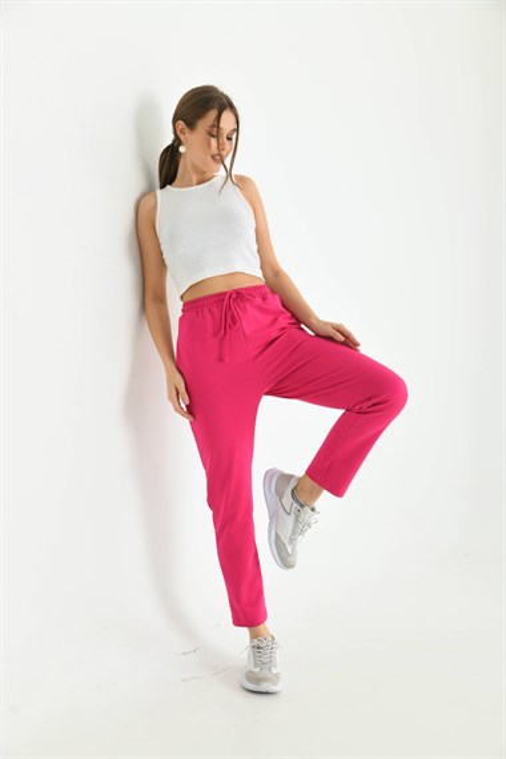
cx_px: 253
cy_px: 380
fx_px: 970
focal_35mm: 46
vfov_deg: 42.7
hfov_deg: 29.2
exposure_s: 1/125
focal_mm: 46
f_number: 5.6
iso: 160
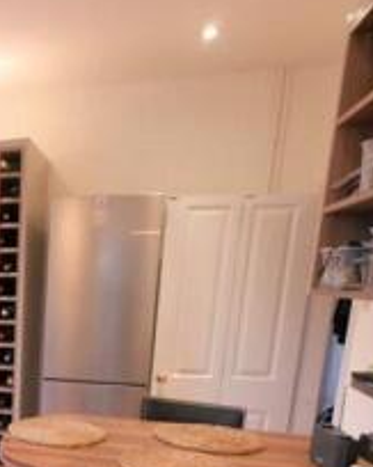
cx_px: -55
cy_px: 411
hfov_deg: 32.6
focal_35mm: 39
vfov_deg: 43.3
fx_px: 539
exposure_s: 1/60
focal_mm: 7
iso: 3200
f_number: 4
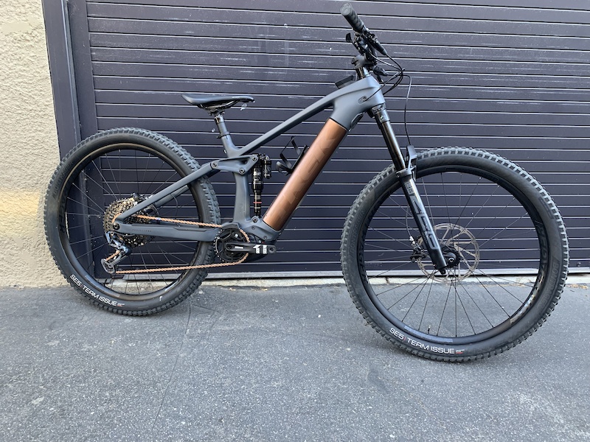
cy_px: 221
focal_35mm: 26
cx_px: 295
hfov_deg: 67.3
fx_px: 443
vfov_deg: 53.1
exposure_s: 1/67
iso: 100
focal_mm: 4.25
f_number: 1.8
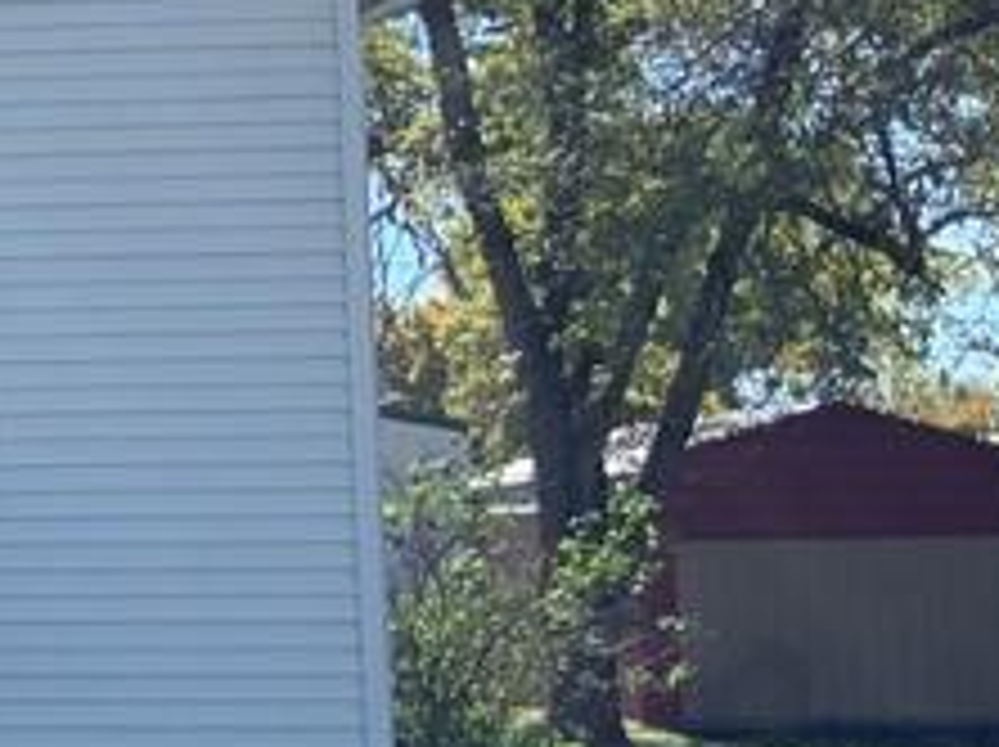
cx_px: -954
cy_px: 342
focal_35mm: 134
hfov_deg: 12.9
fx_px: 3863
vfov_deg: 11.0
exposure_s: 1/1195
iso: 16
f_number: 1.8
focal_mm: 3
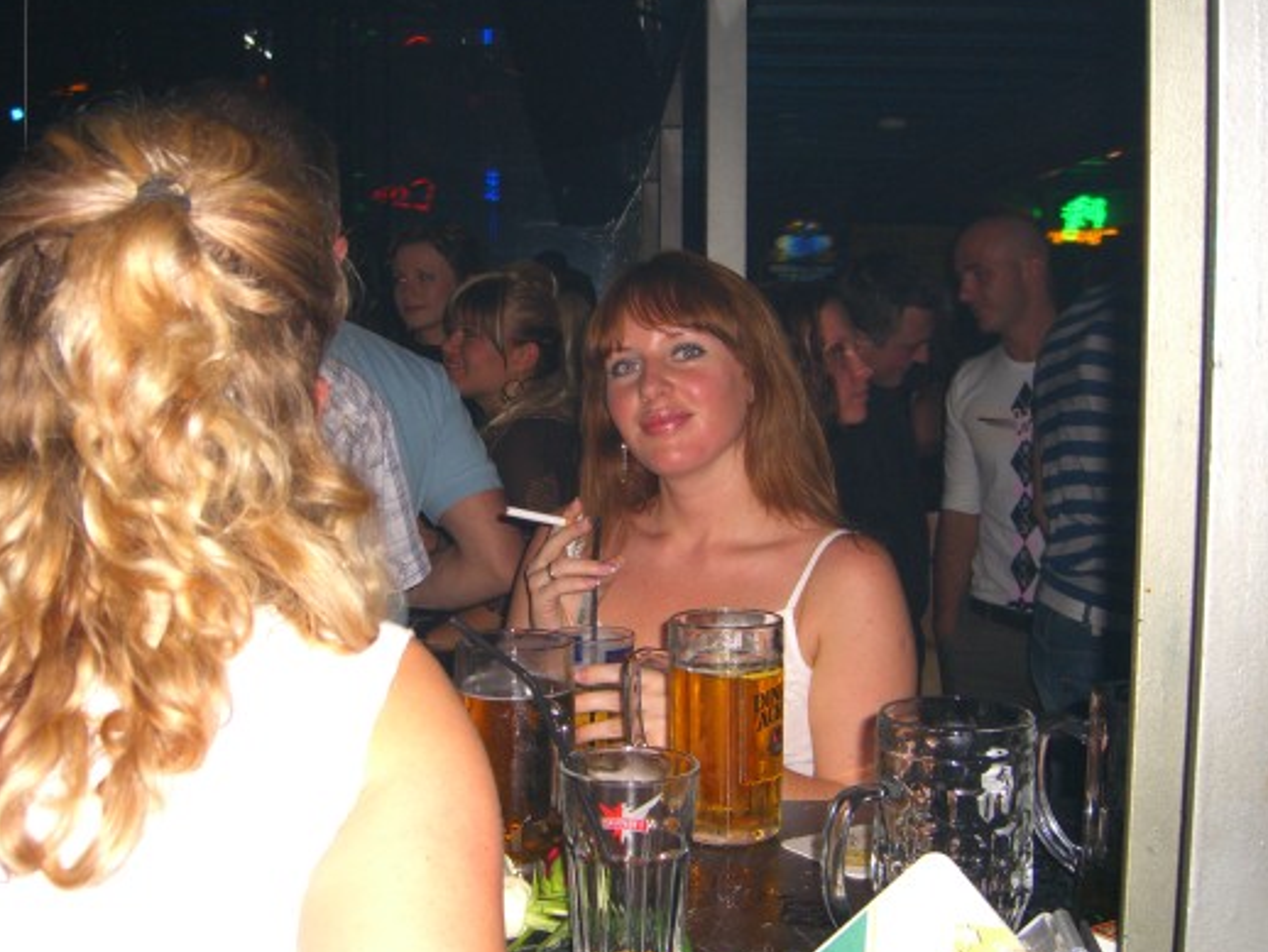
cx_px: 573
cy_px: 480
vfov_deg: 32.9
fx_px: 1612
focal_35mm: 44
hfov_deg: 42.9
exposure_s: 1/60
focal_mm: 7.9
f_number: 2.8
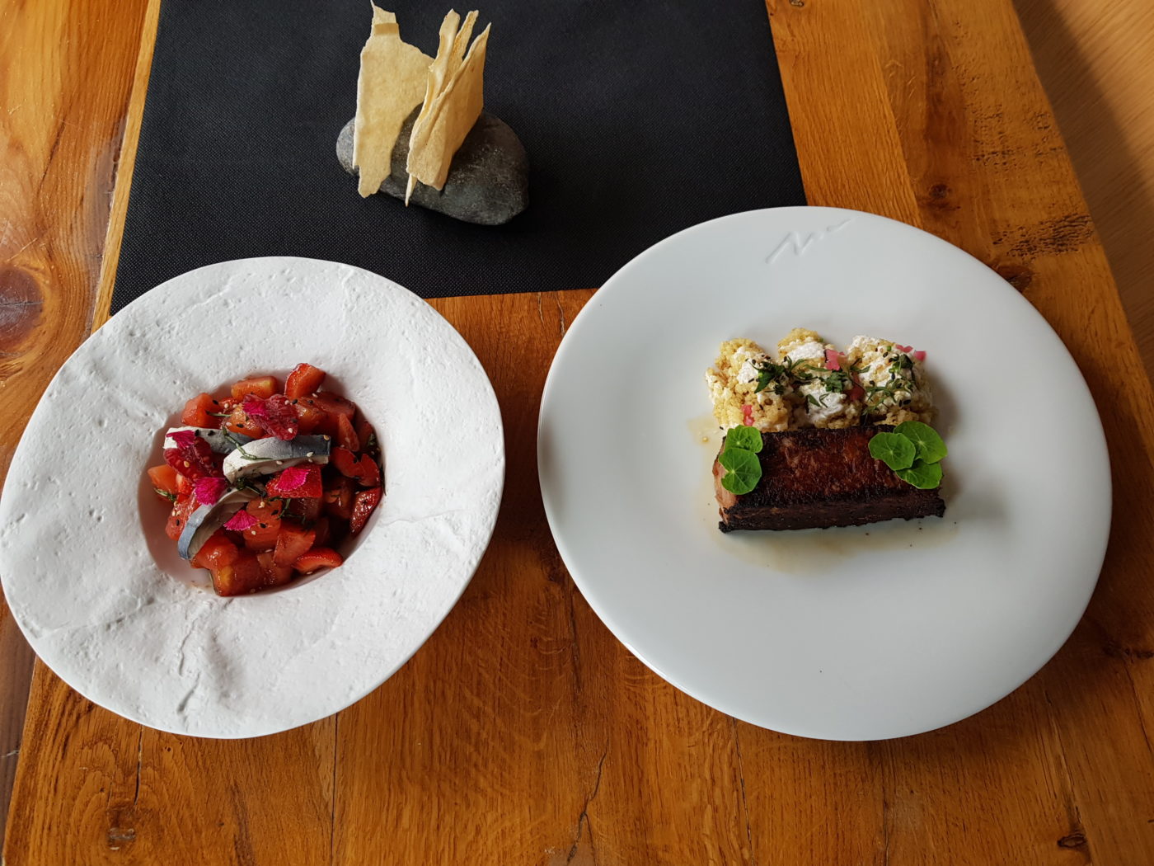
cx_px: 577
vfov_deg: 53.1
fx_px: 867
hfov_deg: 67.3
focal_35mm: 26
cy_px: 433
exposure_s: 1/100
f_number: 1.7
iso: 80
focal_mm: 4.2
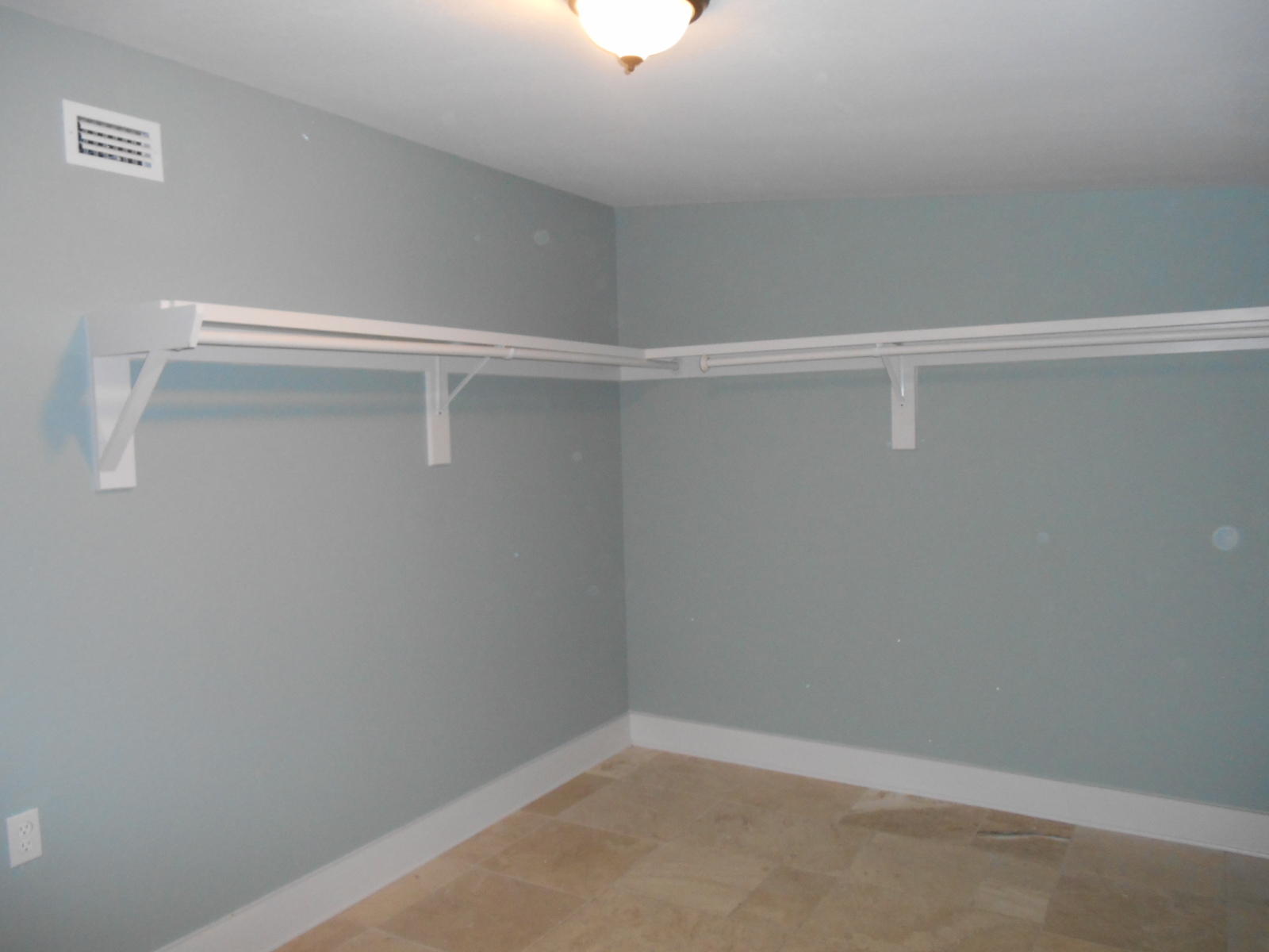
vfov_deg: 53.1
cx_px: 634
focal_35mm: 26
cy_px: 476
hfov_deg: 67.3
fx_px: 953
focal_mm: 4.7
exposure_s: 1/25
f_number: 3.4
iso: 320
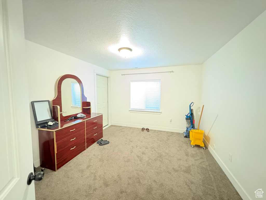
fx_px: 108
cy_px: 100
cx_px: 133
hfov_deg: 102.1
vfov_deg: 85.7
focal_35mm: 14
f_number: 2.2
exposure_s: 1/13
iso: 5000
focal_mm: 2.22
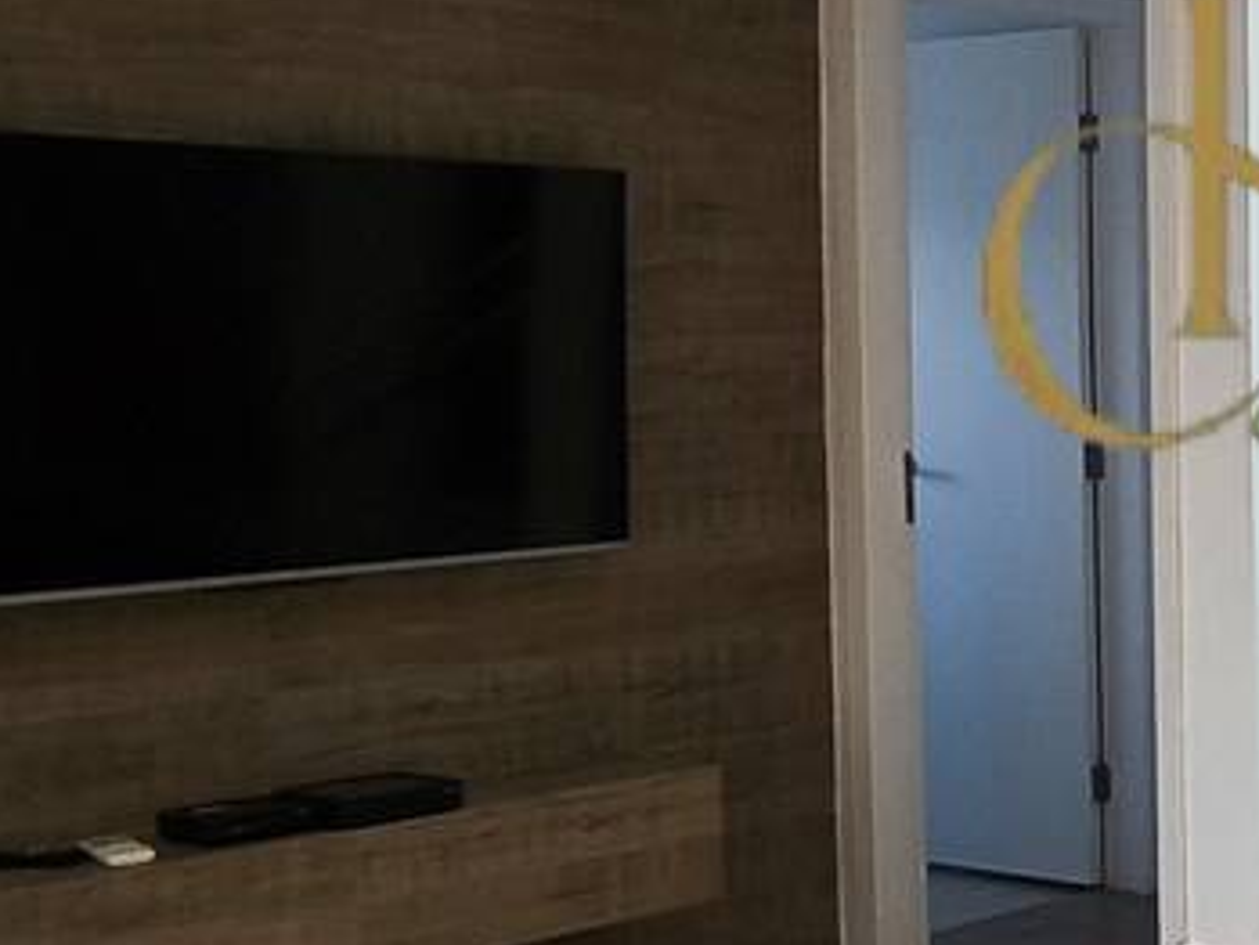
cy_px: 418
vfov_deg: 22.3
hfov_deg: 23.1
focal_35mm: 66
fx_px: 2401
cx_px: 1944
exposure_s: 1/60
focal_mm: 1.65
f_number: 2.2
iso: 125
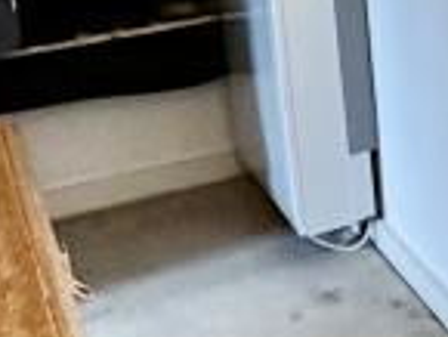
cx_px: 1050
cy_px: -161
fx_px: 1282
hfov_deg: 14.2
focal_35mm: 99
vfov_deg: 14.1
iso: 500
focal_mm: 2.22
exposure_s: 1/50
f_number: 2.2
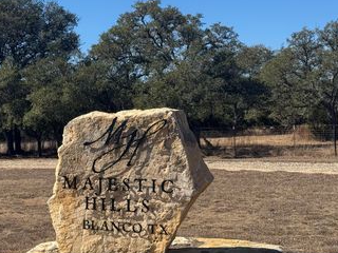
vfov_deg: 19.6
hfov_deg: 25.7
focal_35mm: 75
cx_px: 90
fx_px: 732
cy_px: 110
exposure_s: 1/4049
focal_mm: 6.76
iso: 64
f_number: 1.78
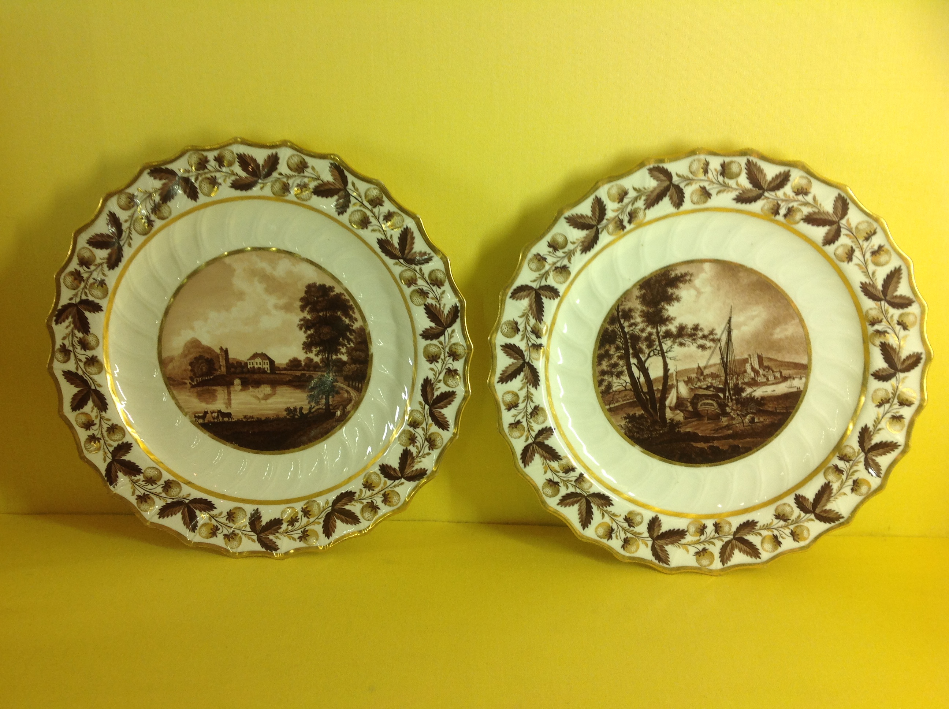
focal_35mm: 35
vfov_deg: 40.6
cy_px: 354
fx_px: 958
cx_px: 474
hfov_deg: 52.7
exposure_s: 1/24
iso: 50
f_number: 2.4
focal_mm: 4.28
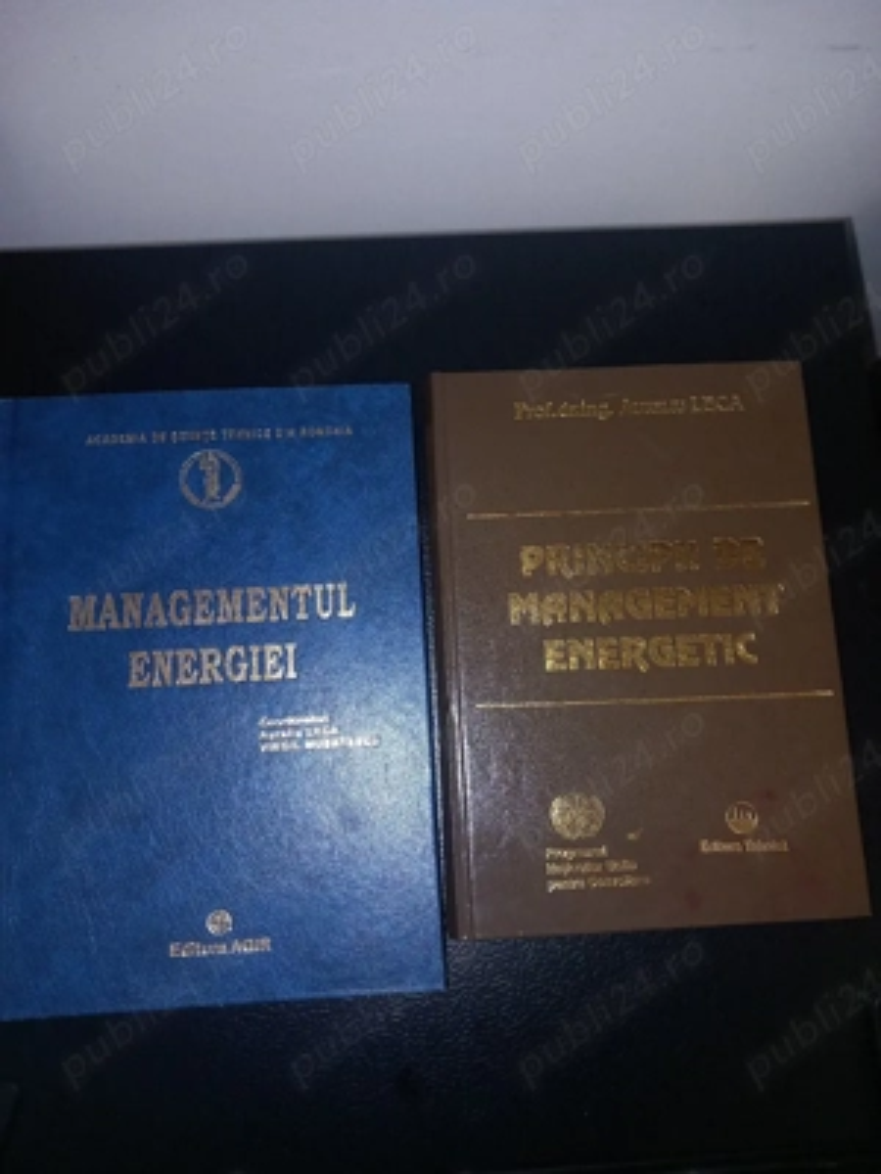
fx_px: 916
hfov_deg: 51.4
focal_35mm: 27
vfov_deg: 65.3
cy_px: 587
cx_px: 440
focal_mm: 4
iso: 125
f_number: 1.8
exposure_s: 1/50.3
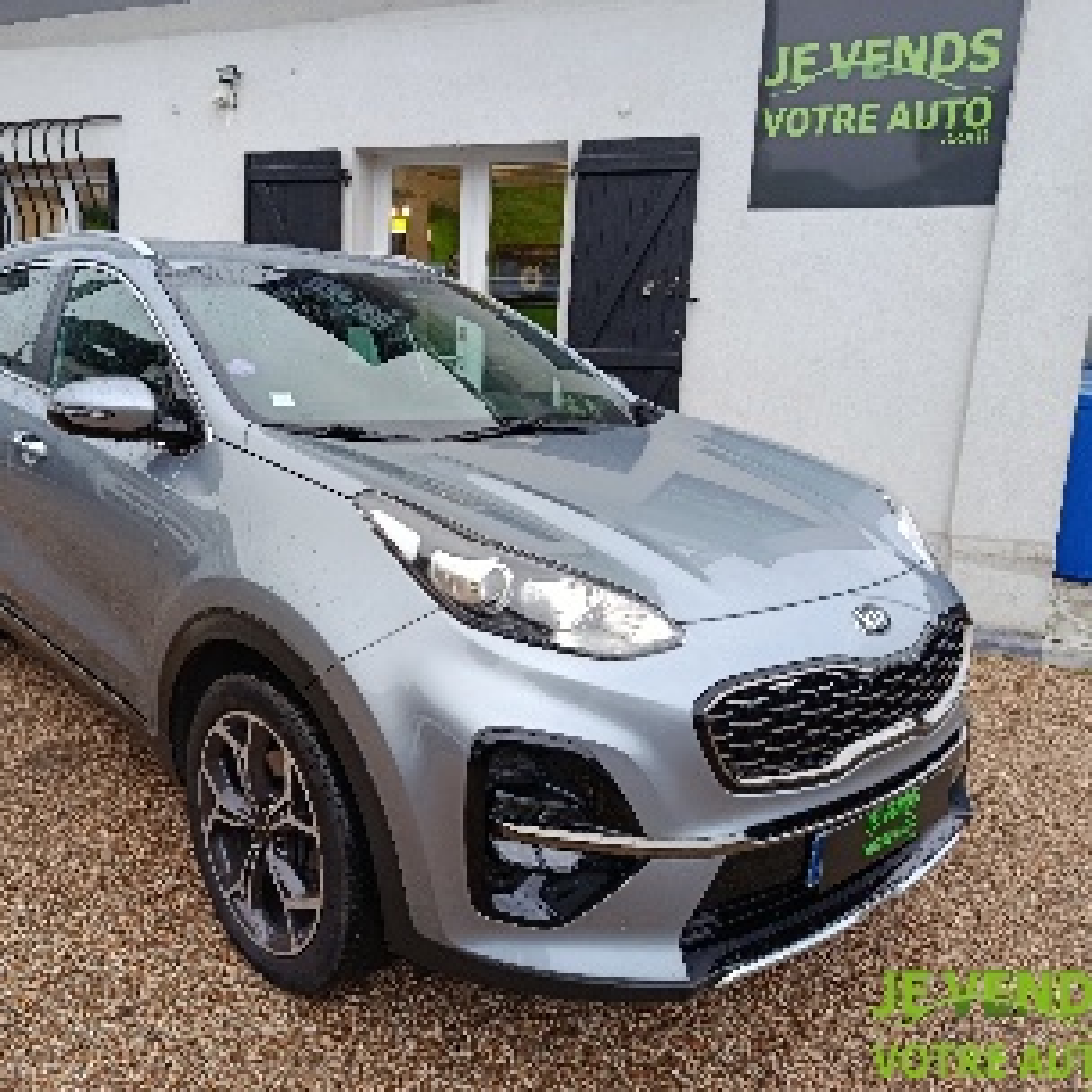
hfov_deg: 54.9
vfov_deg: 55.6
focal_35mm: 29
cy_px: 546
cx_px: 402
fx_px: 1035
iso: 647
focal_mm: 5.24
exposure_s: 1/100
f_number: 1.7
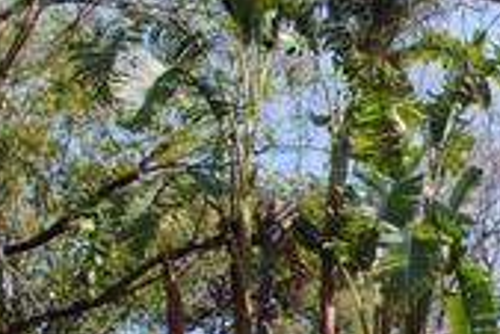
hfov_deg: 22.9
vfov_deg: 17.8
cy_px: 454
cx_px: 757
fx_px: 987
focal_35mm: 71
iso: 100
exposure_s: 1/160
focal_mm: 10
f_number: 6.3
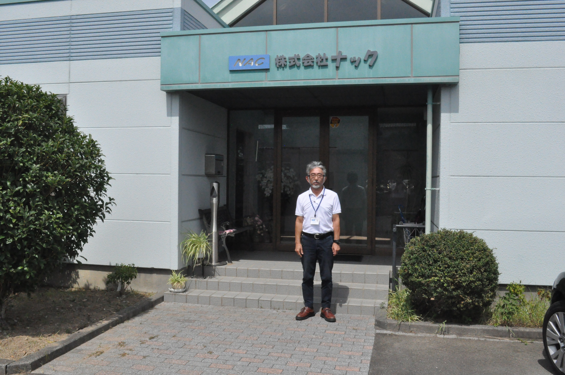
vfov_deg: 39.9
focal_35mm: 33
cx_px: 282
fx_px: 517
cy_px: 188
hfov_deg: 57.3
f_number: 20
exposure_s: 1/1600
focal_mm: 22
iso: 3200
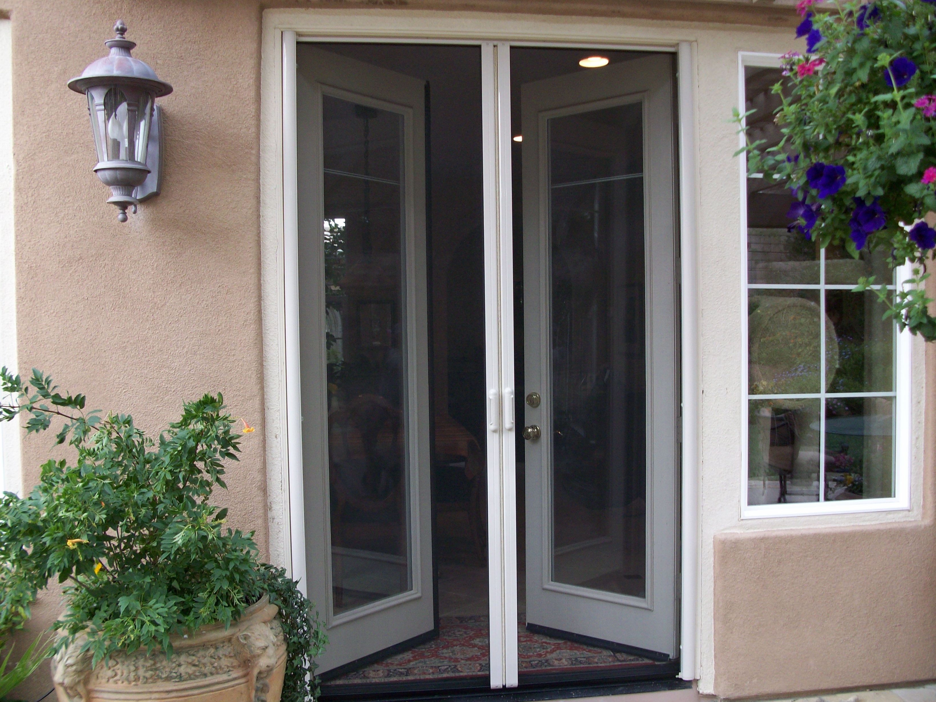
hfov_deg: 54.0
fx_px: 919
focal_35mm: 34
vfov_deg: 41.8
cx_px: 468
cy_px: 351
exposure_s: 1/61.2
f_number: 2.8
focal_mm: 5.7
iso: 64
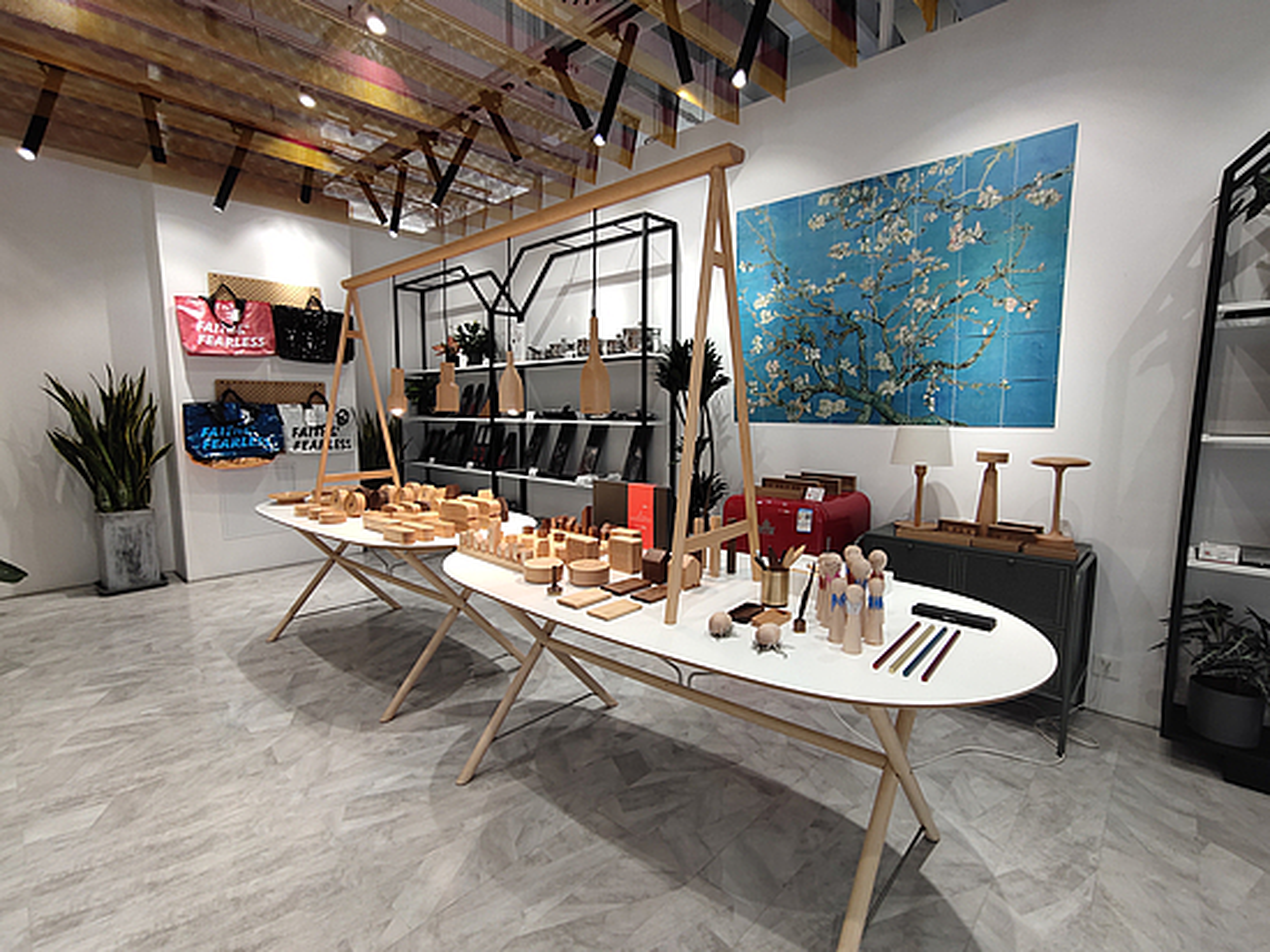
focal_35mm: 16
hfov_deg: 94.5
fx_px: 587
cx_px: 635
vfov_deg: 78.1
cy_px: 476
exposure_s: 1/50
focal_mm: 2.15
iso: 157
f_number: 2.2
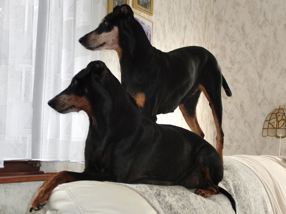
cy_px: 107
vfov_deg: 21.0
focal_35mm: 70
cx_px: 143
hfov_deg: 27.8
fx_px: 578
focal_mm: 12.23
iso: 100
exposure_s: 1/60
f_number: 4.1
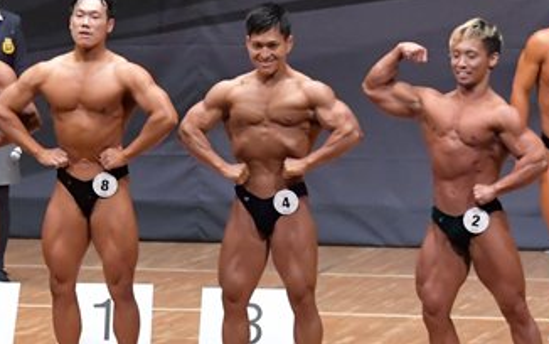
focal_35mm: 334
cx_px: 95
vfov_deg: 3.9
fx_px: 4999
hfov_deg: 6.3
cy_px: 268
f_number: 5.6
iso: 8000
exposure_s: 1/400
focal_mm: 92
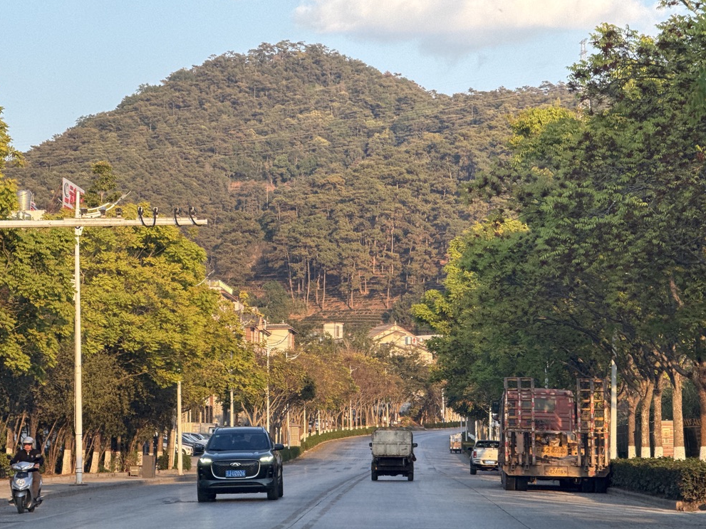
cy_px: 269
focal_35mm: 124
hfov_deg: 15.9
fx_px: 2529
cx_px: 355
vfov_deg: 11.9
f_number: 2.8
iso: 50
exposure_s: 1/121
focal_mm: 15.66
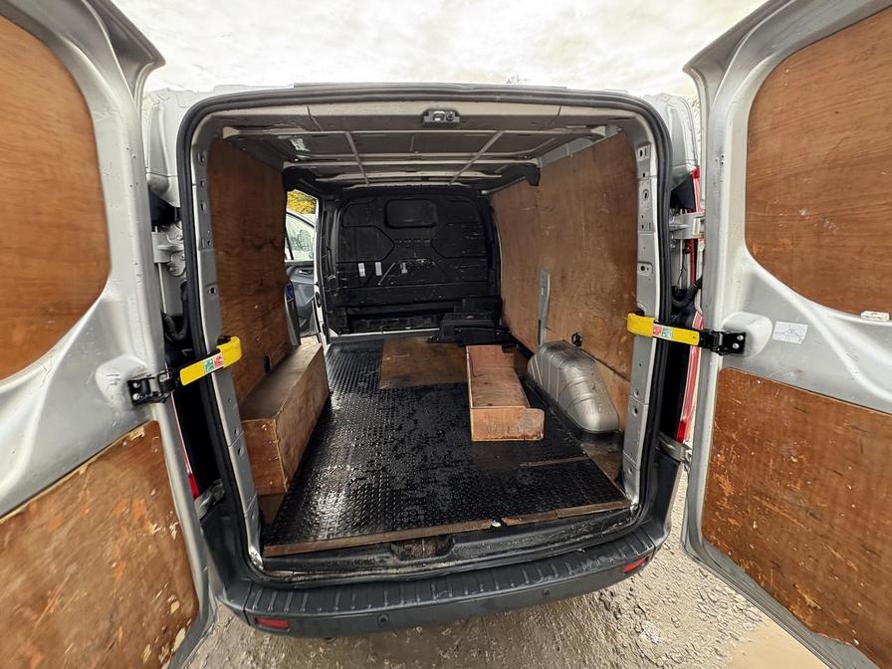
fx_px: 361
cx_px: 446
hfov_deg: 102.1
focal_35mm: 14
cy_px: 334
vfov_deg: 85.7
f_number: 2.2
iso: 125
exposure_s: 1/105
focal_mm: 2.22
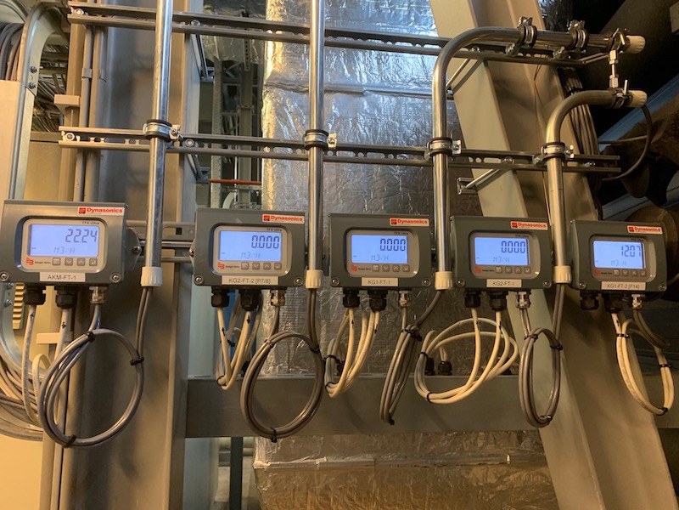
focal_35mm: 26
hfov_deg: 67.3
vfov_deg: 53.1
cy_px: 255
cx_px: 340
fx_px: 510
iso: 320
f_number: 1.8
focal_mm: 4.25
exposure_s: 1/50
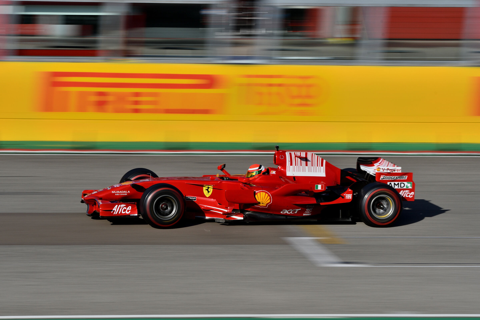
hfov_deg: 9.1
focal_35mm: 225
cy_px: 160
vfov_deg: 6.1
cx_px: 240
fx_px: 3000
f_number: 18
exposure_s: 1/200
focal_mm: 150
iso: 100
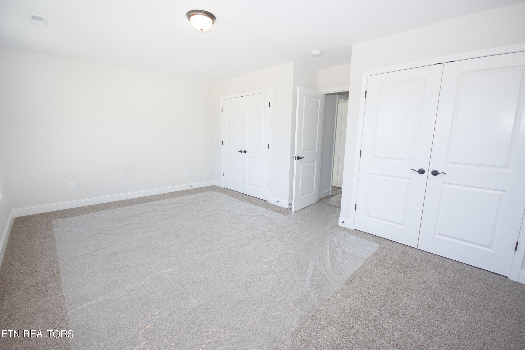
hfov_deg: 100.4
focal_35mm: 15
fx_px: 219
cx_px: 262
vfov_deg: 77.3
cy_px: 175
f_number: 4
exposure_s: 1/250
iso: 640
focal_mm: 10
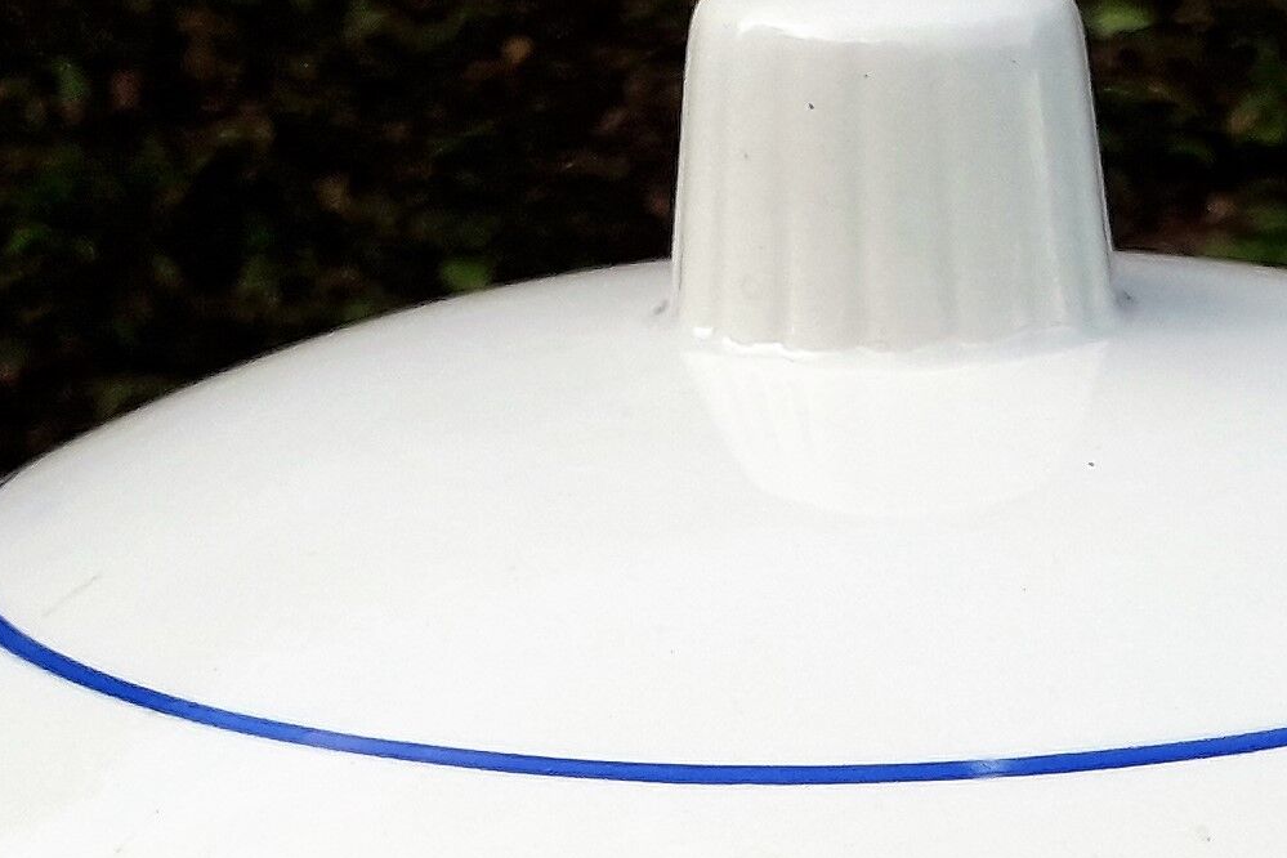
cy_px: 1006
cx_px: 880
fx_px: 2610
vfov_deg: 17.8
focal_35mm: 73
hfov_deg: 27.5
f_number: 1.9
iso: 40
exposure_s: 1/729
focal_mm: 3.6
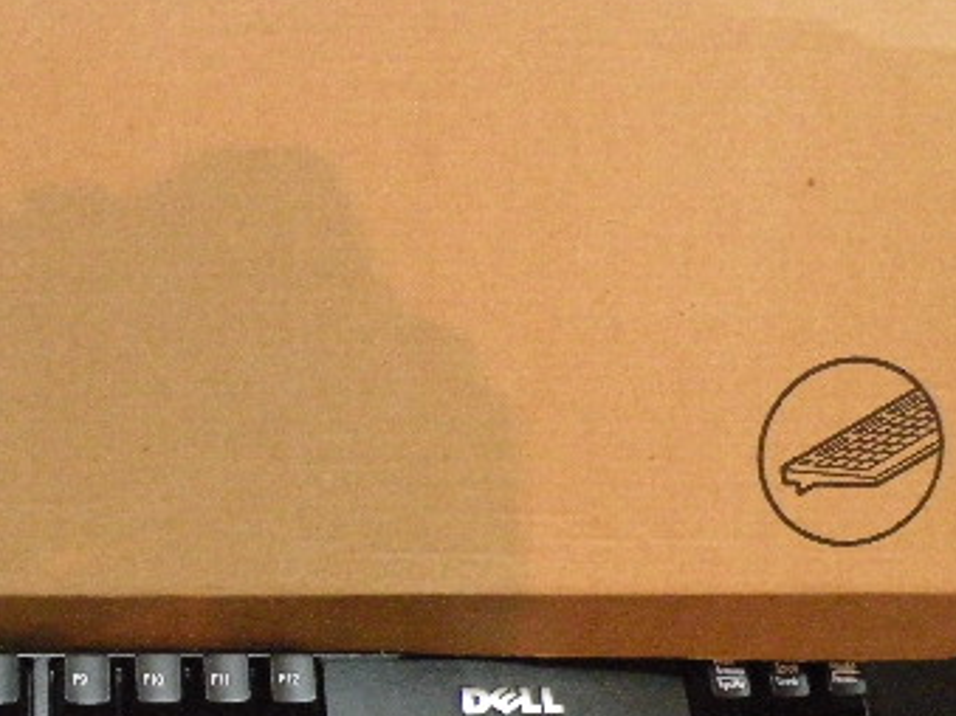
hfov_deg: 35.7
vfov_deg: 28.2
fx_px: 1408
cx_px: 133
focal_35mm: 51
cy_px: 524
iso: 800
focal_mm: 4.7
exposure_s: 1/27
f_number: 2.8
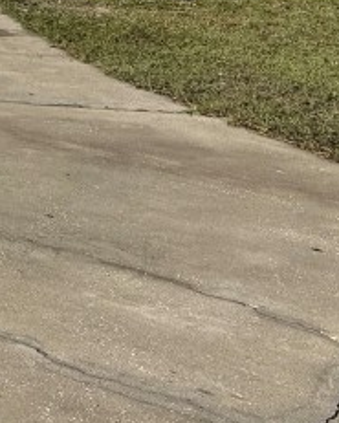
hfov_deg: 11.8
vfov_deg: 17.6
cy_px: -82
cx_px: -502
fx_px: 1303
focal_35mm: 104
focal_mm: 6.76
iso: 80
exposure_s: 1/9009
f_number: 1.78
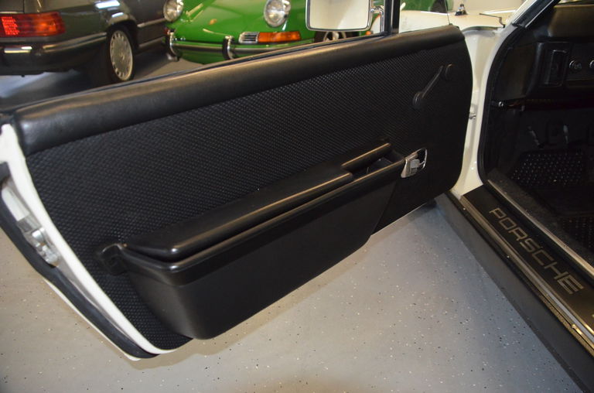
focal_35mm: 30
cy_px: 196
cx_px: 297
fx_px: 494
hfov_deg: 62.1
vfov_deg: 43.4
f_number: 3.5
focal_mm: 20
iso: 3200
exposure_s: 1/60
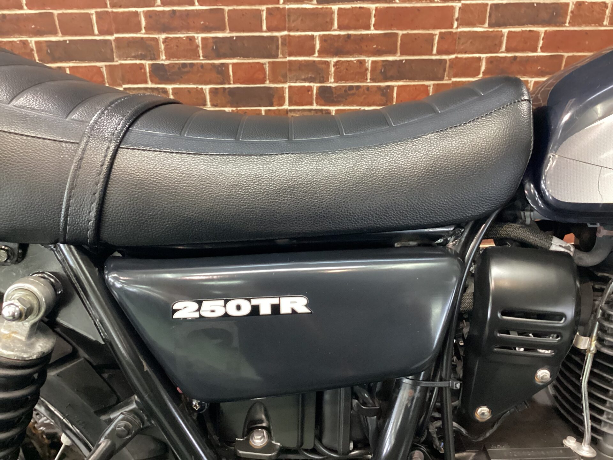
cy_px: 230
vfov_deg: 45.4
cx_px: 306
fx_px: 549
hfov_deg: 58.4
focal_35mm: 31
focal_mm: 3.3
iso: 400
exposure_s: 1/30
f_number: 2.4
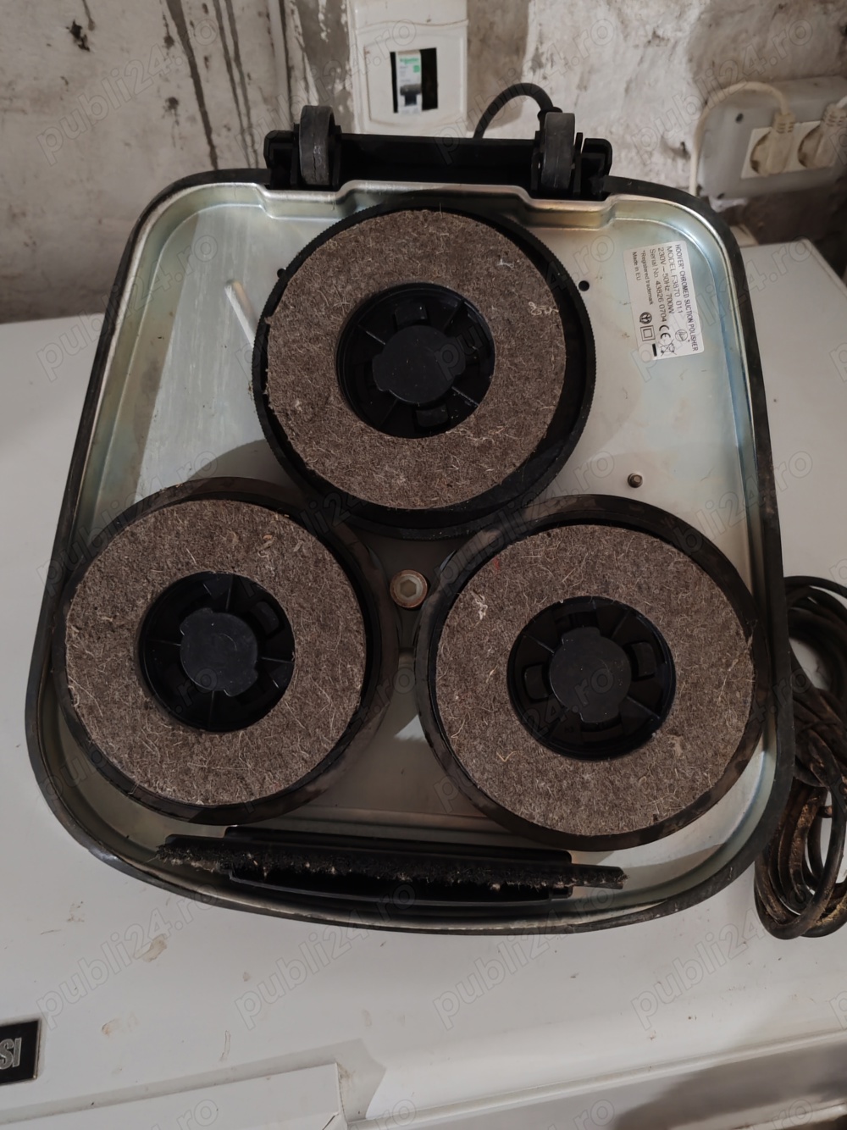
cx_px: 424
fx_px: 881
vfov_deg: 65.3
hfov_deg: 51.3
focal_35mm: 27
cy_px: 565
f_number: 1.9
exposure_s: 1/33
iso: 4000
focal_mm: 6.12
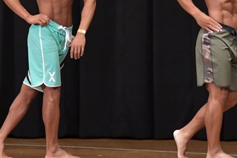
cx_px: 57
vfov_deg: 3.0
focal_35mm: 453
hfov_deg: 4.6
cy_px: 43
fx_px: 2979
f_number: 5.6
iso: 6400
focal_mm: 135
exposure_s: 1/400
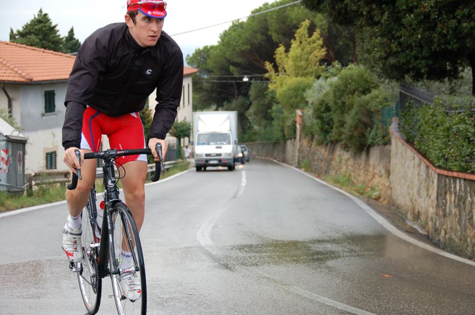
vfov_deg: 15.1
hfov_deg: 22.7
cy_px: 158
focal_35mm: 90
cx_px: 238
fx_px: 1185
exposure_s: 1/500
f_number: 5.6
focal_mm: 60
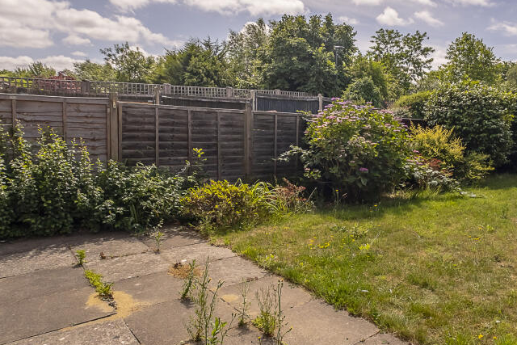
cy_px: 151
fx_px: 345
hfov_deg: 70.3
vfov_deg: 53.0
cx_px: 368
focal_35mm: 24
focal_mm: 10
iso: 500
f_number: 7.1
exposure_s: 1/1700
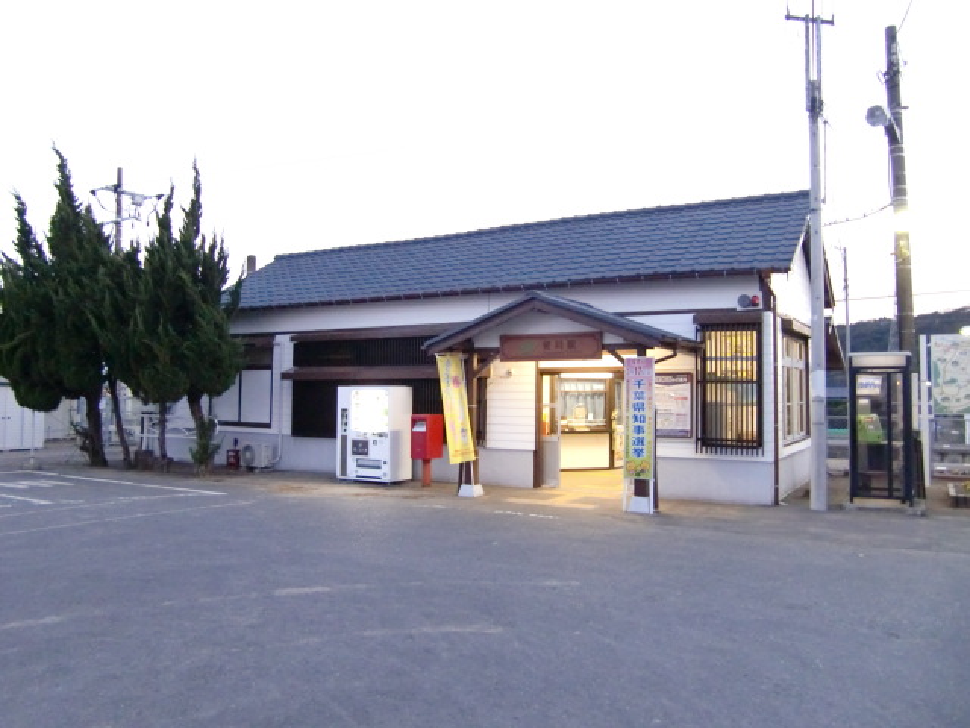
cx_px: 485
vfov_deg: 49.7
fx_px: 785
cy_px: 364
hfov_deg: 63.4
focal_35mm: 28
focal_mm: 4.9
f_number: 2.6
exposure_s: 1/30
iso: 800
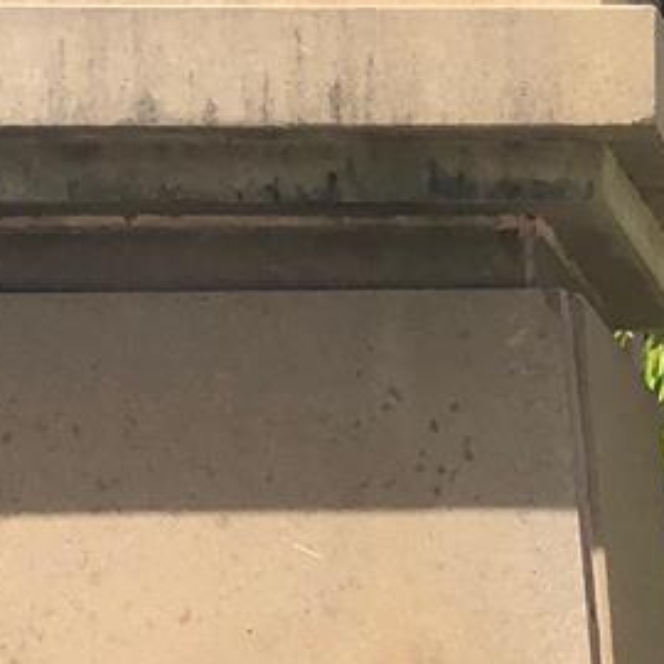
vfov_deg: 5.7
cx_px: 1517
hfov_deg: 5.7
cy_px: 1338
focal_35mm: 299
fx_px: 6489
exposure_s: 1/353
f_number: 2.8
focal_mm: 6.6
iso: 20
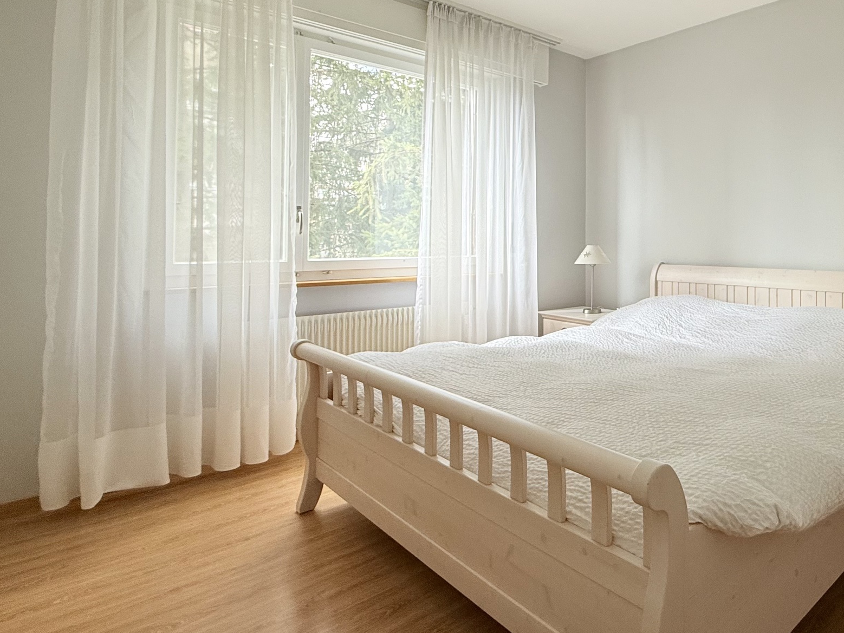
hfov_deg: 67.7
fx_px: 561
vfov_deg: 58.0
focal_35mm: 23
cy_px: 228
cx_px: 661
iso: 80
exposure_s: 1/99
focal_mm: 2.22
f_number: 2.2
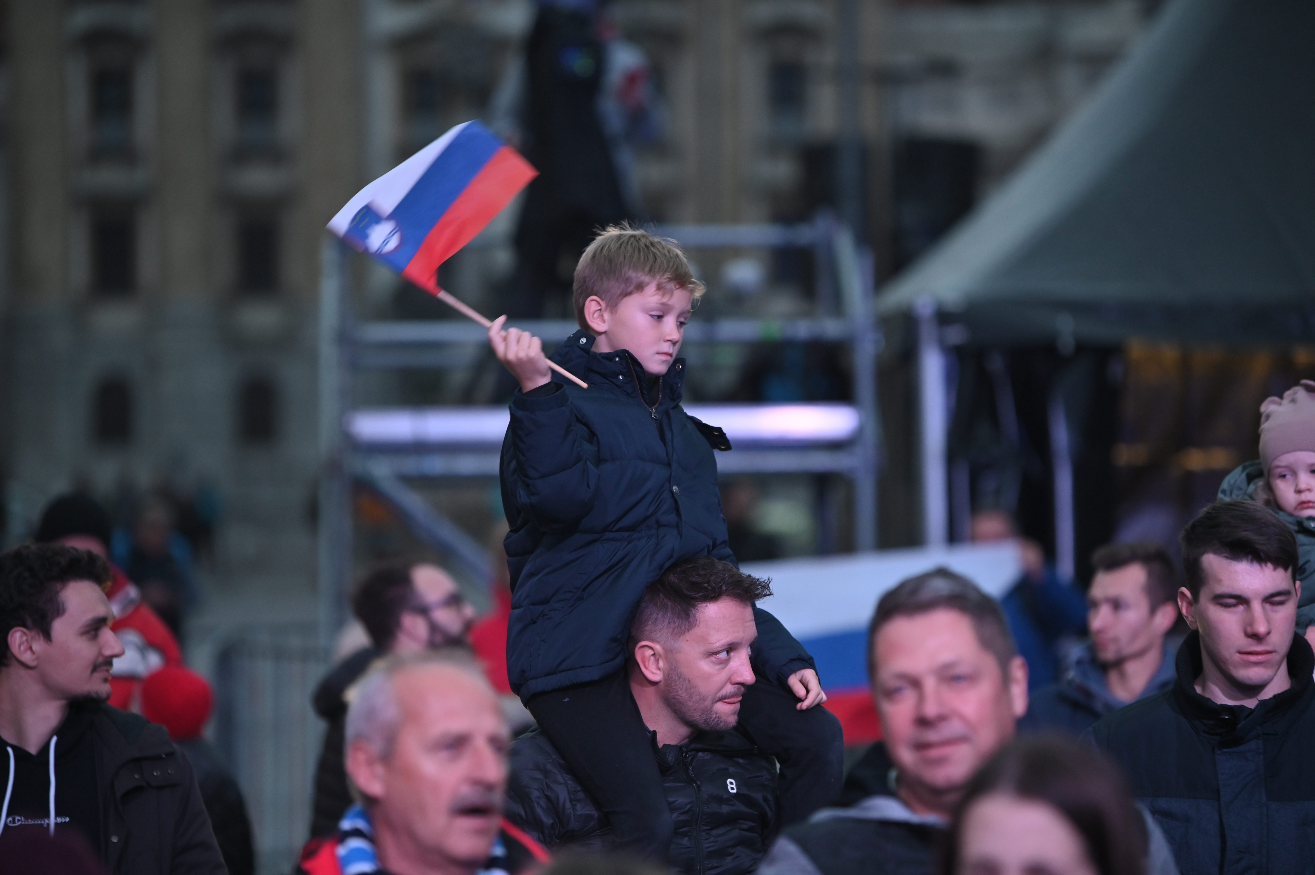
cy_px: 438
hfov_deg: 11.1
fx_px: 6753
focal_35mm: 185
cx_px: 658
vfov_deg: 7.4
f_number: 3.2
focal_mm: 185
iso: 1600
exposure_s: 1/200
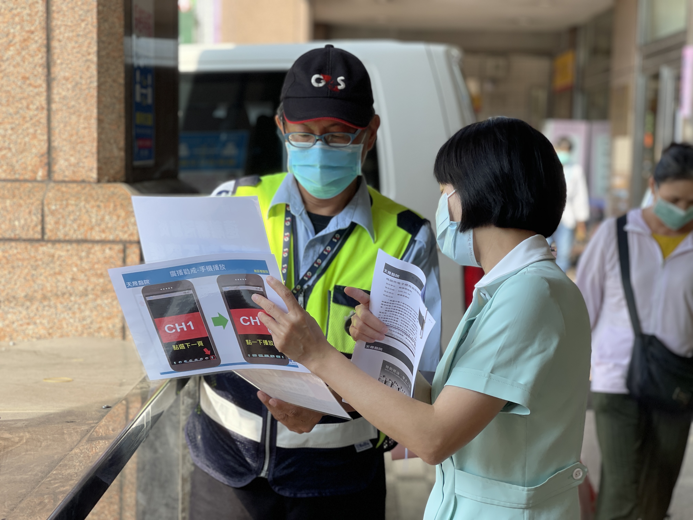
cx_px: 346
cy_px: 260
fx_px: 1281
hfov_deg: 30.3
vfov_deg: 22.9
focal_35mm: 64
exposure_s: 1/240
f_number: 2.2
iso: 20
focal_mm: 7.5
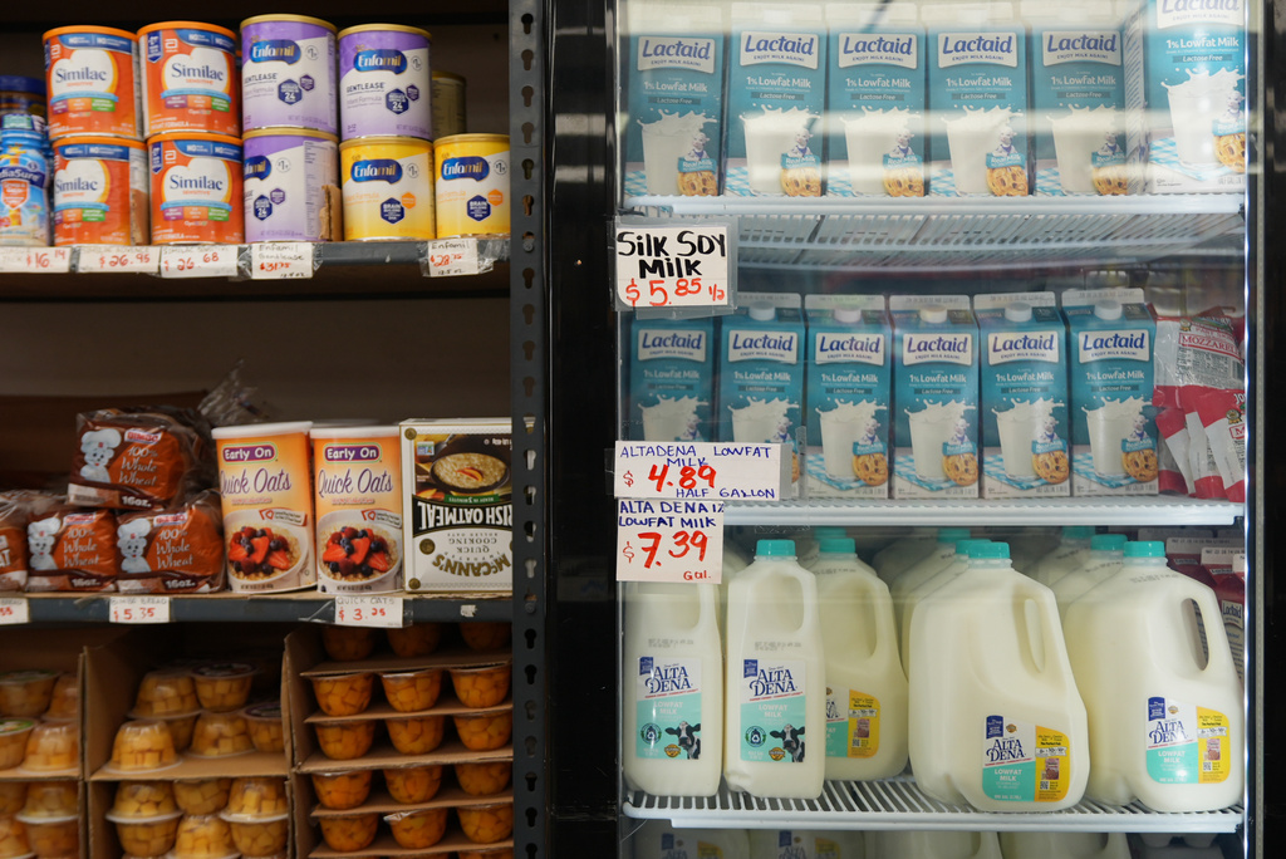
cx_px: 643
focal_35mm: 36
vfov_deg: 36.9
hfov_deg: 53.1
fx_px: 1287
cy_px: 430
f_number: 2.8
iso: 400
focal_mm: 24
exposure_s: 1/250
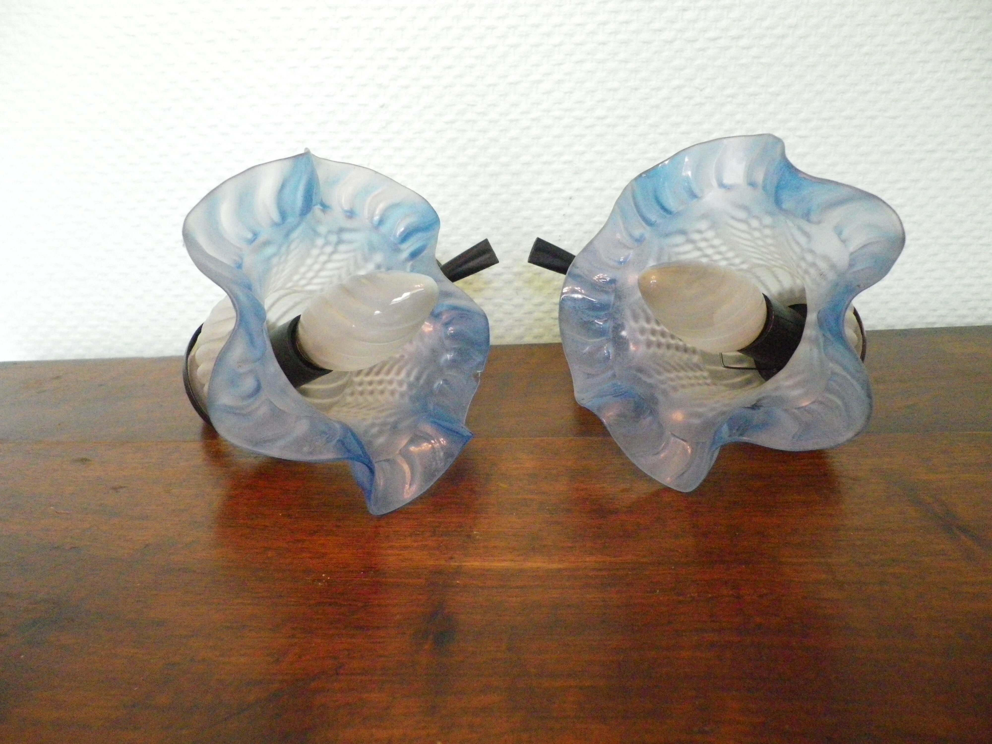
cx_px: 496
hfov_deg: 63.4
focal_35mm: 28
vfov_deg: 49.7
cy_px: 372
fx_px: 802
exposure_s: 1/60
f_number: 2.6
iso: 800
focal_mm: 4.9
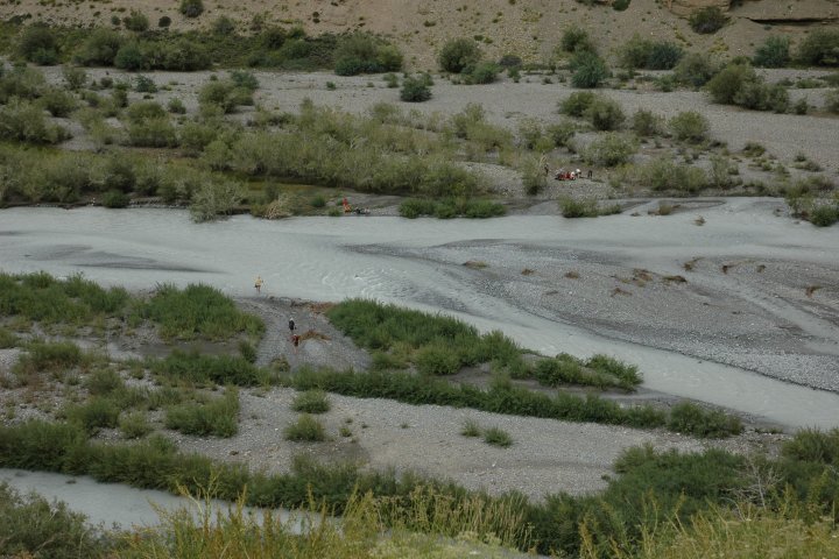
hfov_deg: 29.2
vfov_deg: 19.7
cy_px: 280
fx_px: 1608
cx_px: 420
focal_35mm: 69
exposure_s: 1/200
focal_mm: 46
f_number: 7.1
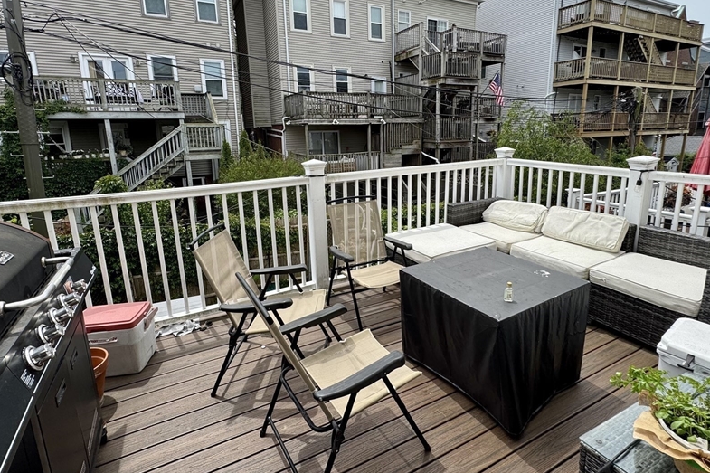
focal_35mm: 19
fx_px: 375
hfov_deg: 86.9
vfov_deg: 64.2
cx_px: 372
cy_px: 202
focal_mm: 2.22
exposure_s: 1/1110
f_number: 2.2
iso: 50
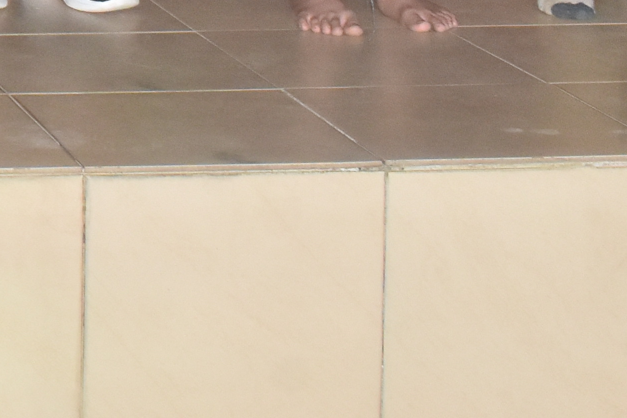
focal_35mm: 158
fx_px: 2751
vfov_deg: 8.2
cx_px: -686
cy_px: -495
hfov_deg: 11.5
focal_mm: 22
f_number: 13
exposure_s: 1/125
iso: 1000
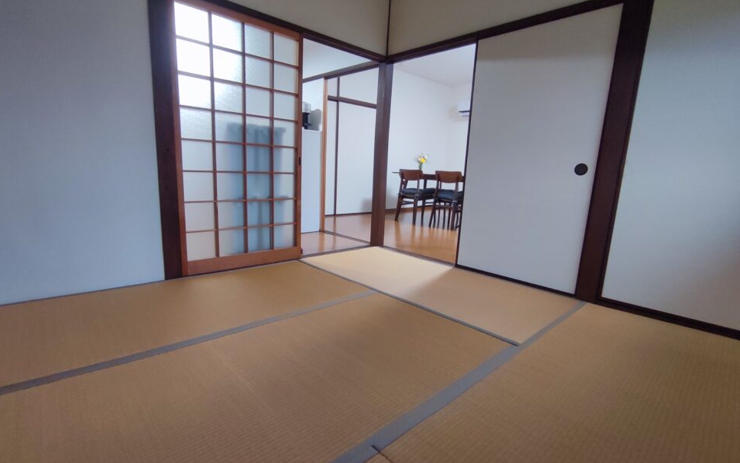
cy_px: 239
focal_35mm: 18
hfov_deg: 91.1
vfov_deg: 65.0
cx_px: 360
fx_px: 363
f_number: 2.2
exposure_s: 1/20
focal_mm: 1.65
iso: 227
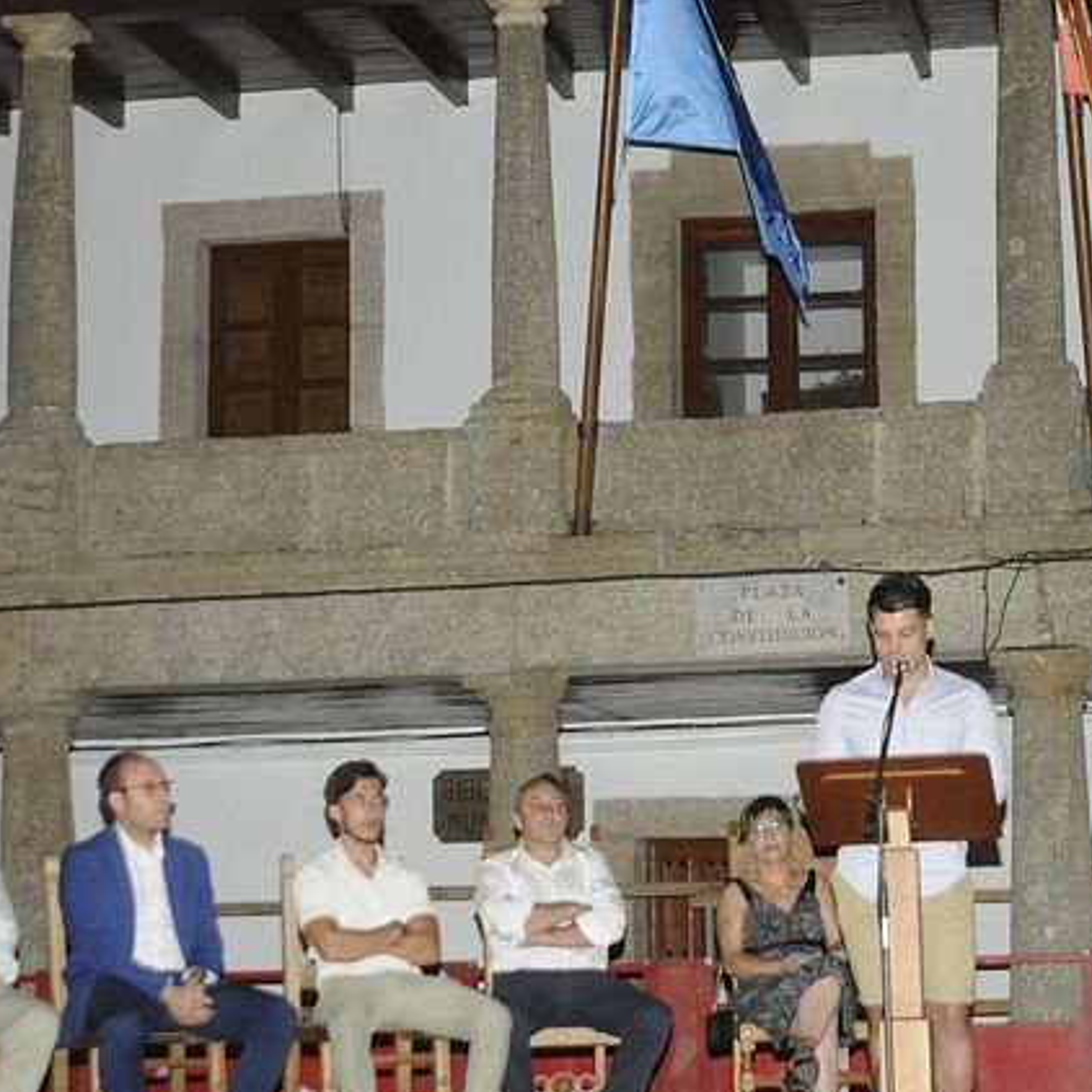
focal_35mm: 77
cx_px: 823
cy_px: 599
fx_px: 2748
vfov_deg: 22.5
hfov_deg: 22.3
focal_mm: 30
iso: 1000
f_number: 3.2
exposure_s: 1/80
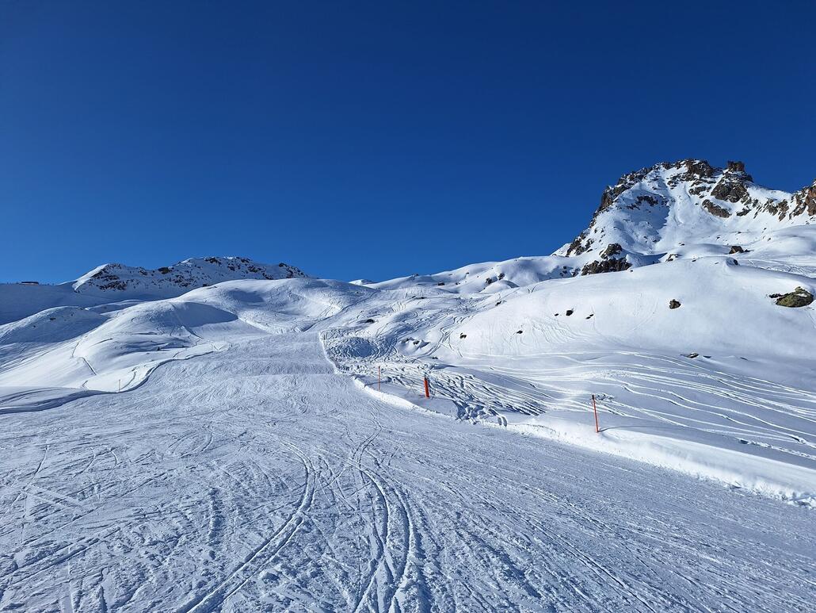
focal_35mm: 23
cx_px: 408
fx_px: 542
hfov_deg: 73.9
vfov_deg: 58.9
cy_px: 306
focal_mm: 5.54
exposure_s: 1/6211
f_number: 1.8
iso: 40
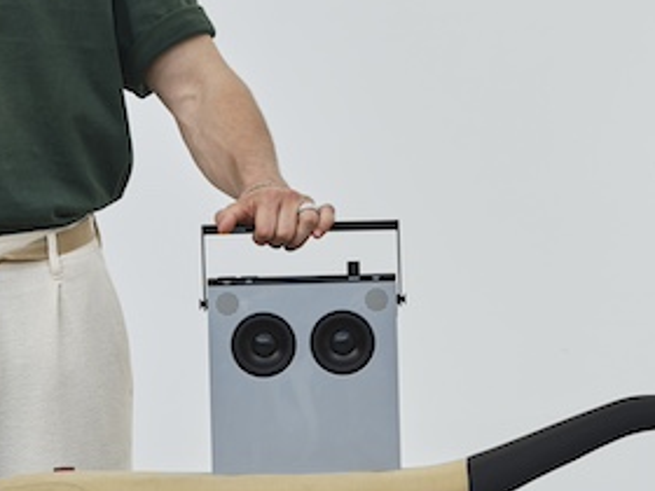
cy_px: 297
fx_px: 7058
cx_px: 592
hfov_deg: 5.3
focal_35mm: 373
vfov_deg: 4.0
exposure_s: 1/200
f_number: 4
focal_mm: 110
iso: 250
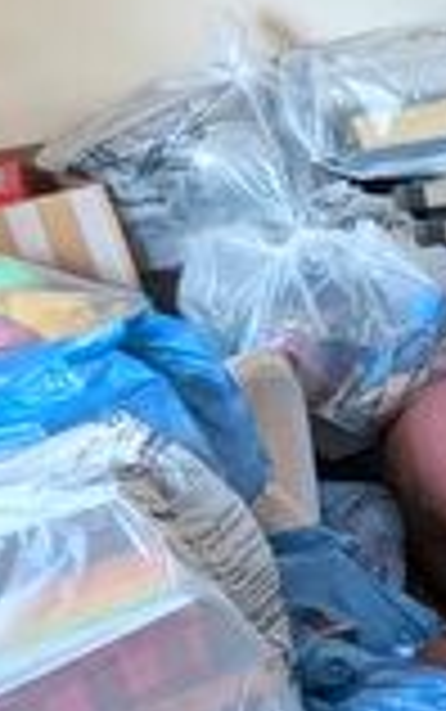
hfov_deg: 14.7
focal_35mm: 61
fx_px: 1184
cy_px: 200
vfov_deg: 33.0
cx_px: 1034
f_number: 2.2
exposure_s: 1/36.6
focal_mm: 1.95
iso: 44
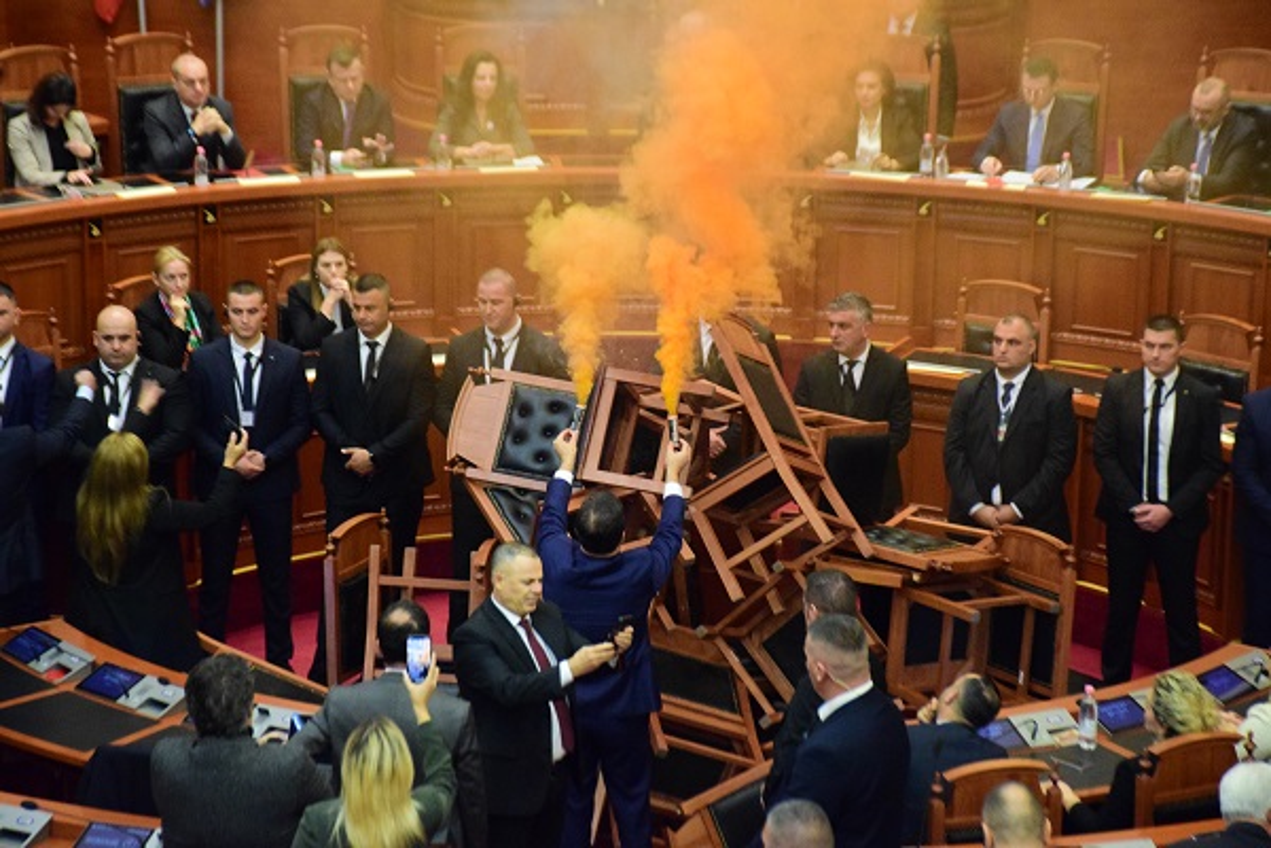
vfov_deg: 11.4
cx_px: 636
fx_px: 4236
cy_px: 424
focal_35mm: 120
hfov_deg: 17.1
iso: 5000
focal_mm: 80
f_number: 5.6
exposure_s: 1/60
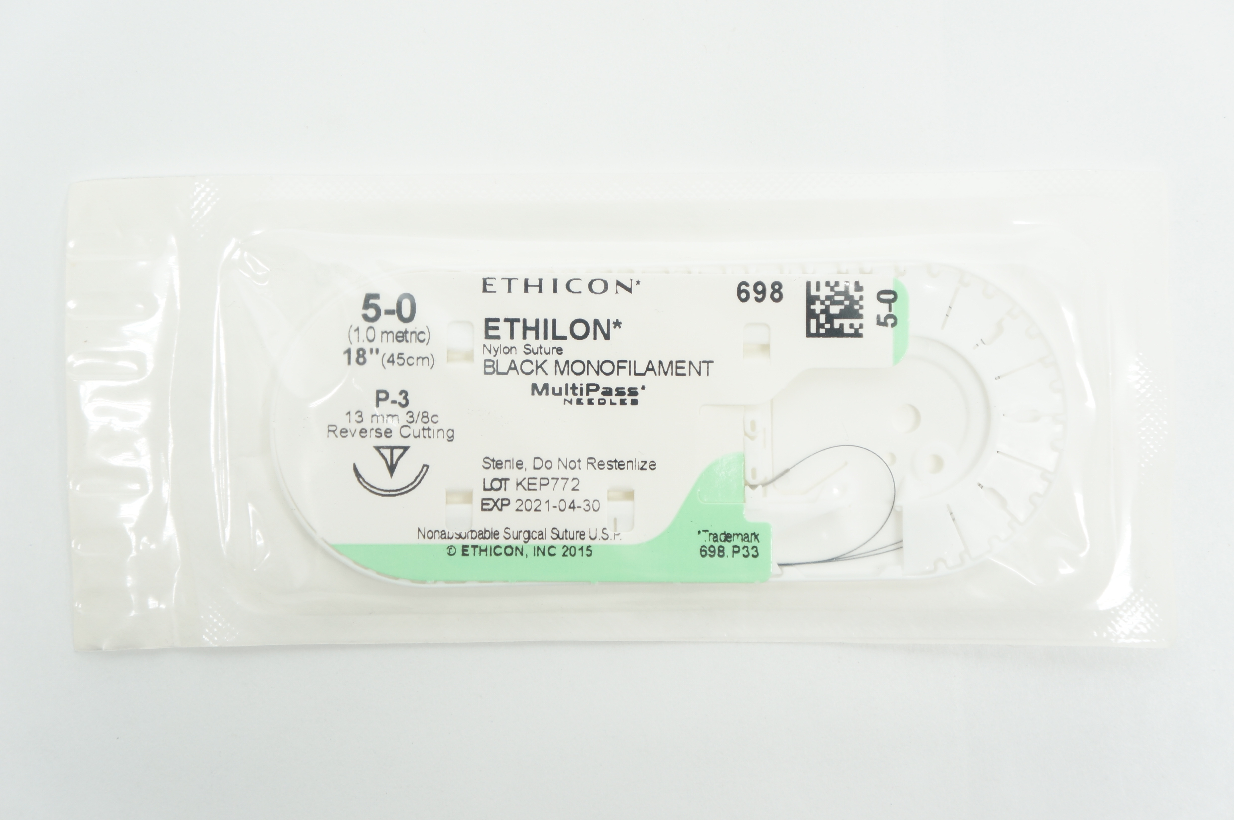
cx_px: 617
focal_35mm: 57
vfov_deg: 23.7
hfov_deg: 35.1
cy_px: 410
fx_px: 1952
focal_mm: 38
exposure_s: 1/60
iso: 400
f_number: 4.5
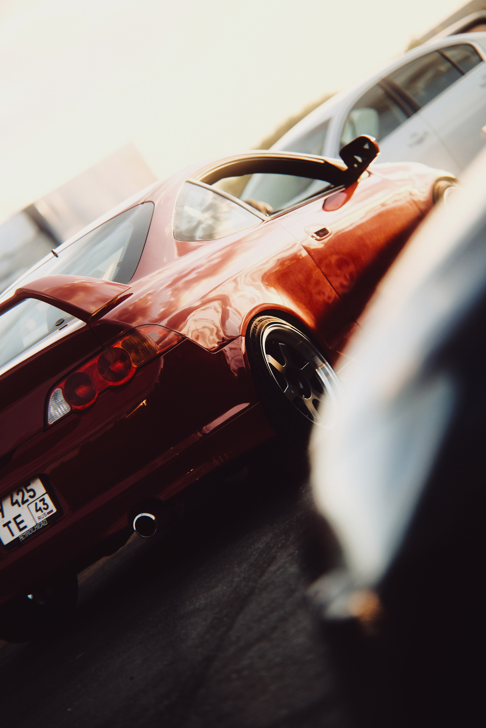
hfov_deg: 12.1
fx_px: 2288
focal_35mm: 113
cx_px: 243
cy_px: 364
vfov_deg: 18.1
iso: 320
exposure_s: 1/2700
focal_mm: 75
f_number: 1.2
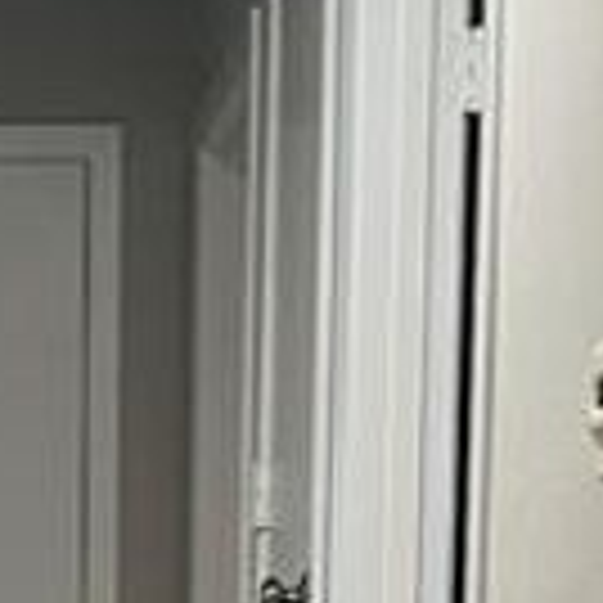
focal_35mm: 149
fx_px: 2937
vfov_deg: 11.1
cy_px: 988
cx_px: -81
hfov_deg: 11.5
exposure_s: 1/60
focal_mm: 5.7
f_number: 1.5
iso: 80
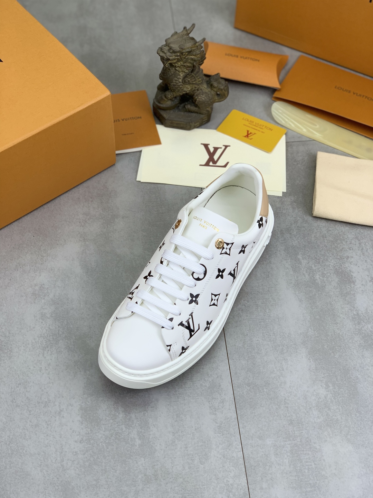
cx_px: 186
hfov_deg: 28.0
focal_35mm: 52
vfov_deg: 36.8
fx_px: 747
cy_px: 249
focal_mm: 6
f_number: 2.4
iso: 16
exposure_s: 1/142
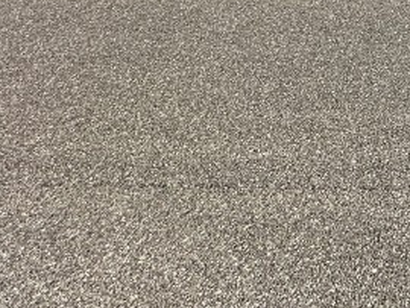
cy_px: -253
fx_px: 628
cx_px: 644
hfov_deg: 25.3
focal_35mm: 53
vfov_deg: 19.8
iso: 40
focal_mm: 2.22
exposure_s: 1/1949
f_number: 2.2
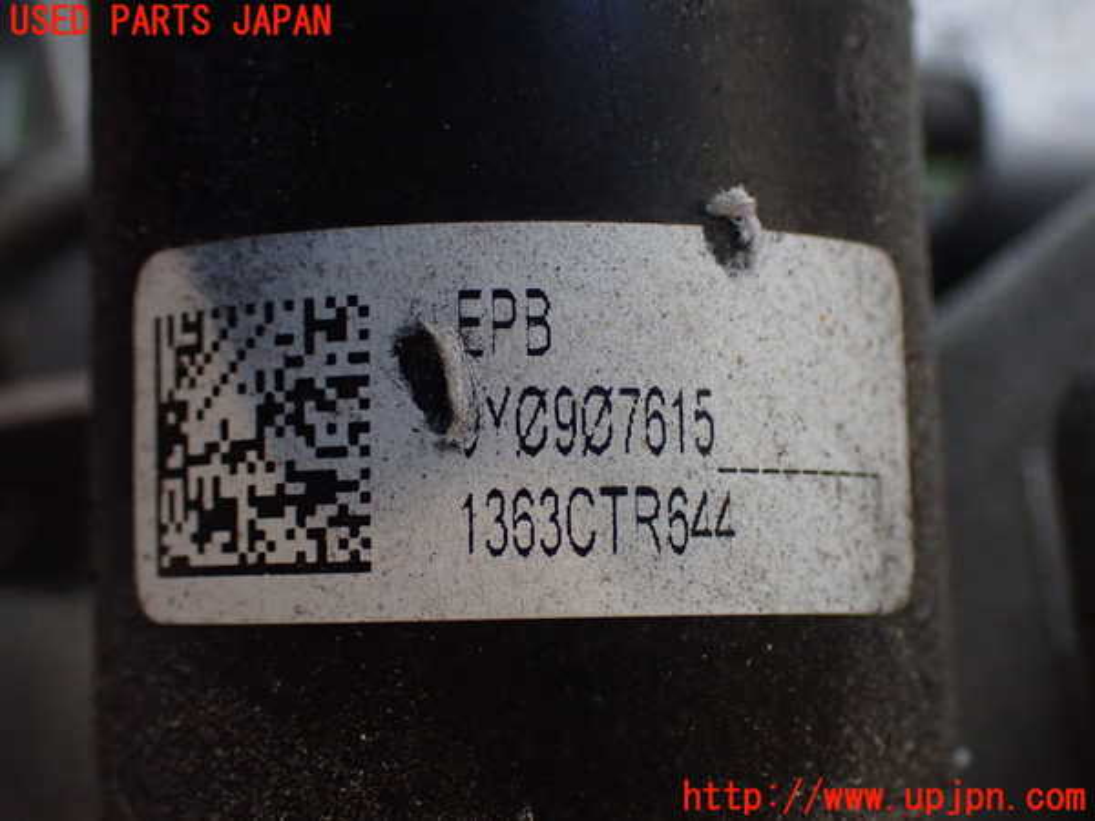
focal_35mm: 62
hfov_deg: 31.2
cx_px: 548
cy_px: 410
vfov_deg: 23.7
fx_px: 1961
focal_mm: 11.09
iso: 800
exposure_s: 1/200
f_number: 3.6
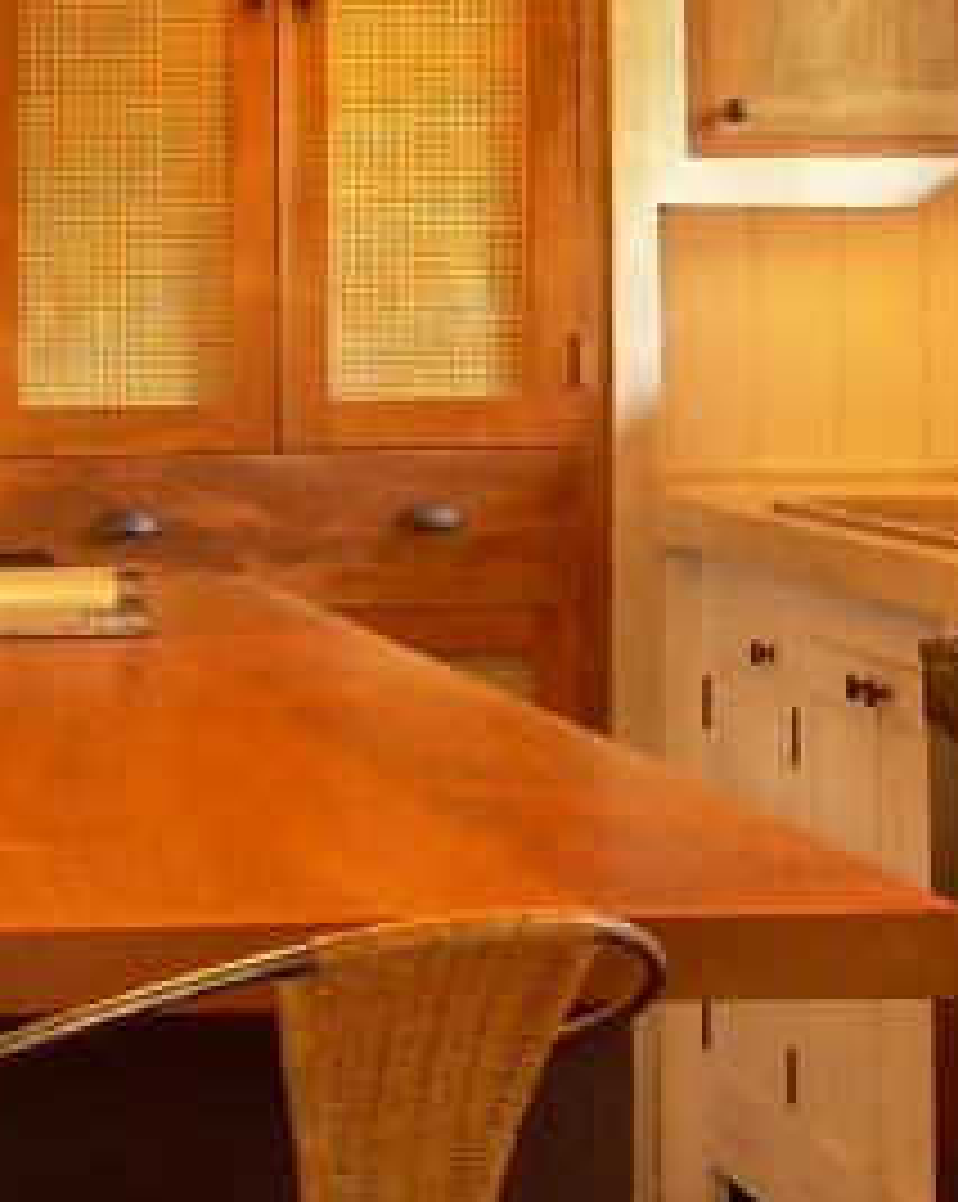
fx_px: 4935
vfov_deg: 13.6
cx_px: 144
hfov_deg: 11.0
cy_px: -54
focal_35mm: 139
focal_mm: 6.3
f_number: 2.8
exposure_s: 1/2.6
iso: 65
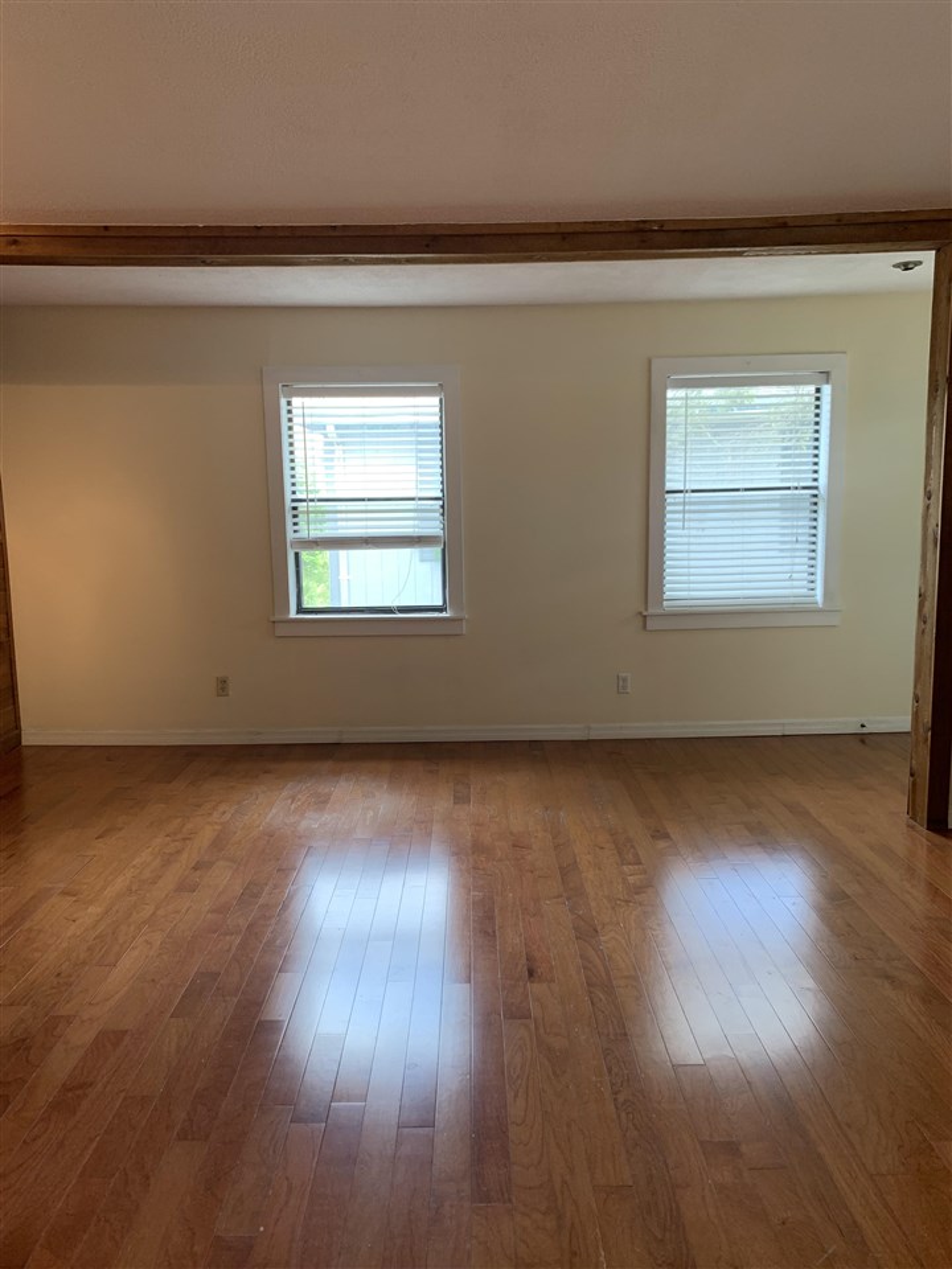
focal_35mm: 26
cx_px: 476
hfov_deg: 53.1
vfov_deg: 67.3
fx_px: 953
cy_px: 634
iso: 64
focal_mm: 4.25
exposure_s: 1/60
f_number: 1.8
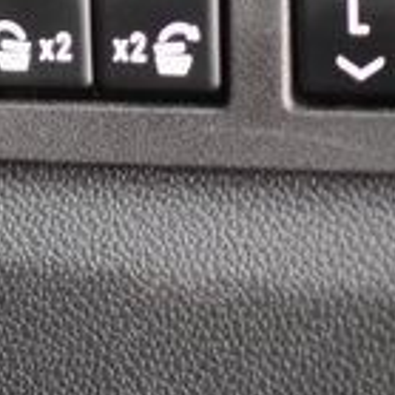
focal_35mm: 412
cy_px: 1
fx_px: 5319
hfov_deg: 4.3
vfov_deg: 4.2
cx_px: 82
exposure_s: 1/3
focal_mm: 70
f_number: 2.8
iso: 1600
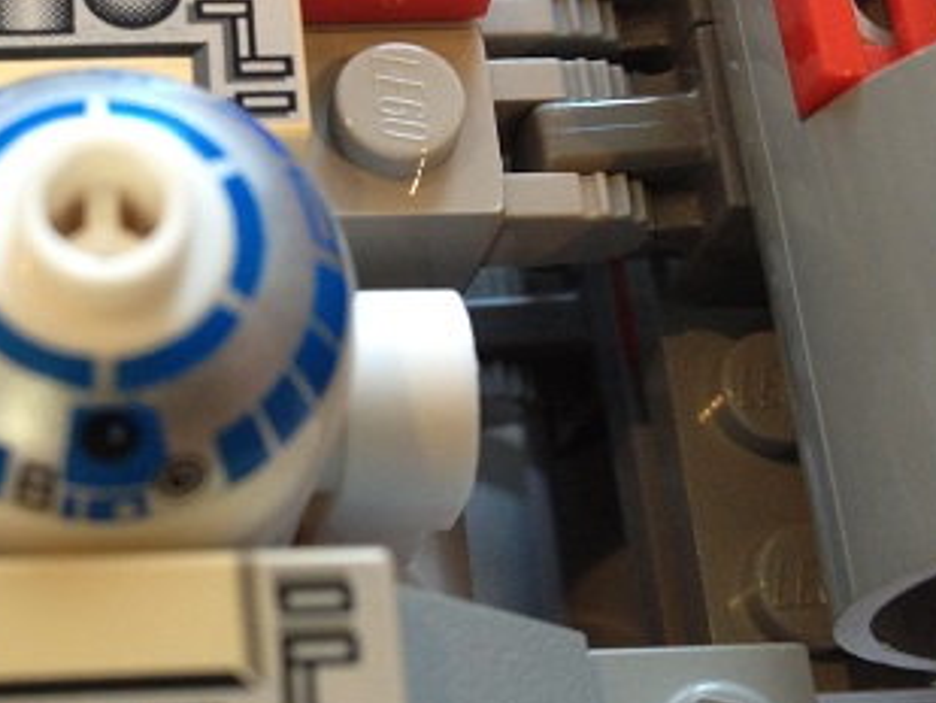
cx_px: 126
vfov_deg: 19.9
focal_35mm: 74
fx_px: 2002
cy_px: 255
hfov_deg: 25.6
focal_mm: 4.28
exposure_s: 1/20
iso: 100
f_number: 2.4
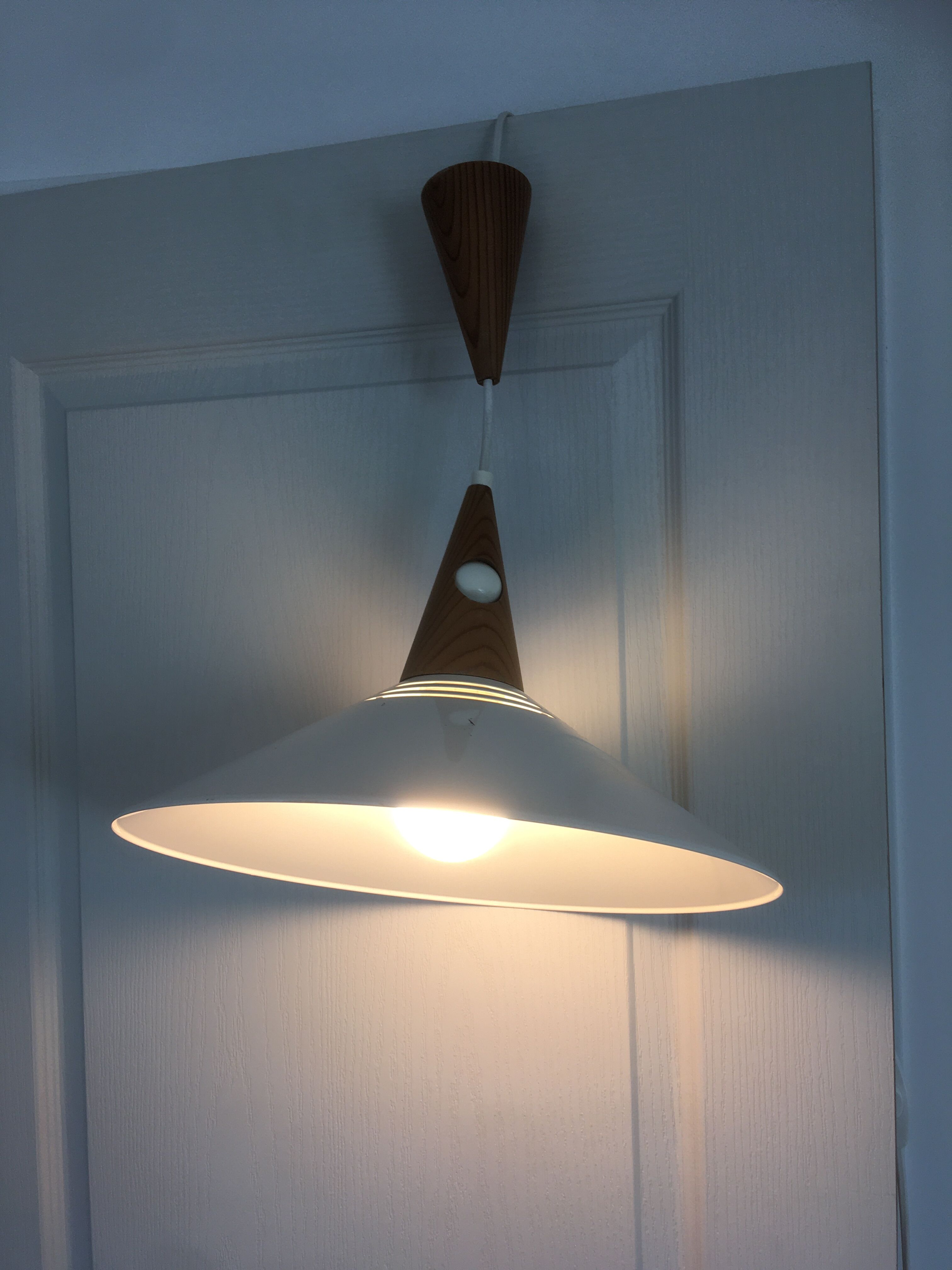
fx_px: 1063
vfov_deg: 61.7
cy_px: 635
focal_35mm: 29
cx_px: 476
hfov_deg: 48.2
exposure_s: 1/100
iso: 25
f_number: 2.2
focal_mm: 4.15
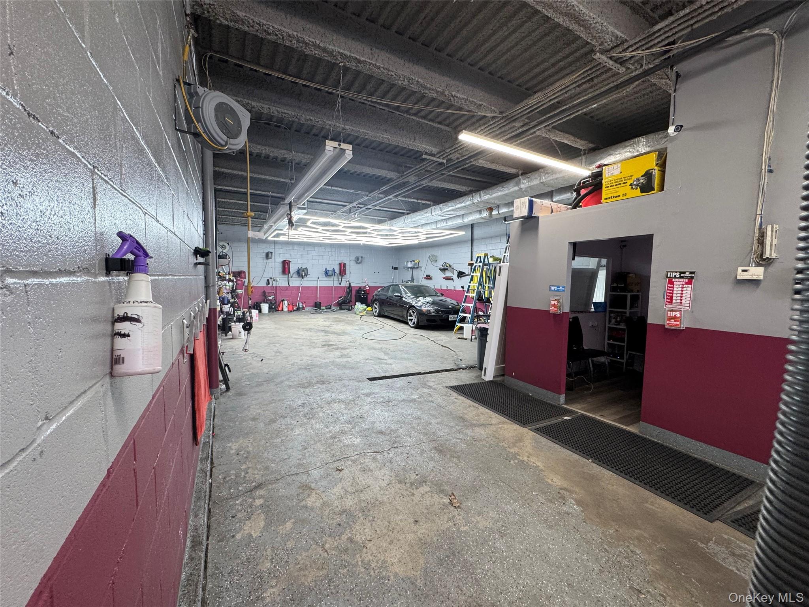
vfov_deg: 85.7
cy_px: 304
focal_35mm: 14
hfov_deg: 102.1
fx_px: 327
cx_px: 404
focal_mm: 2.22
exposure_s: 1/120
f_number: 2.2
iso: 200
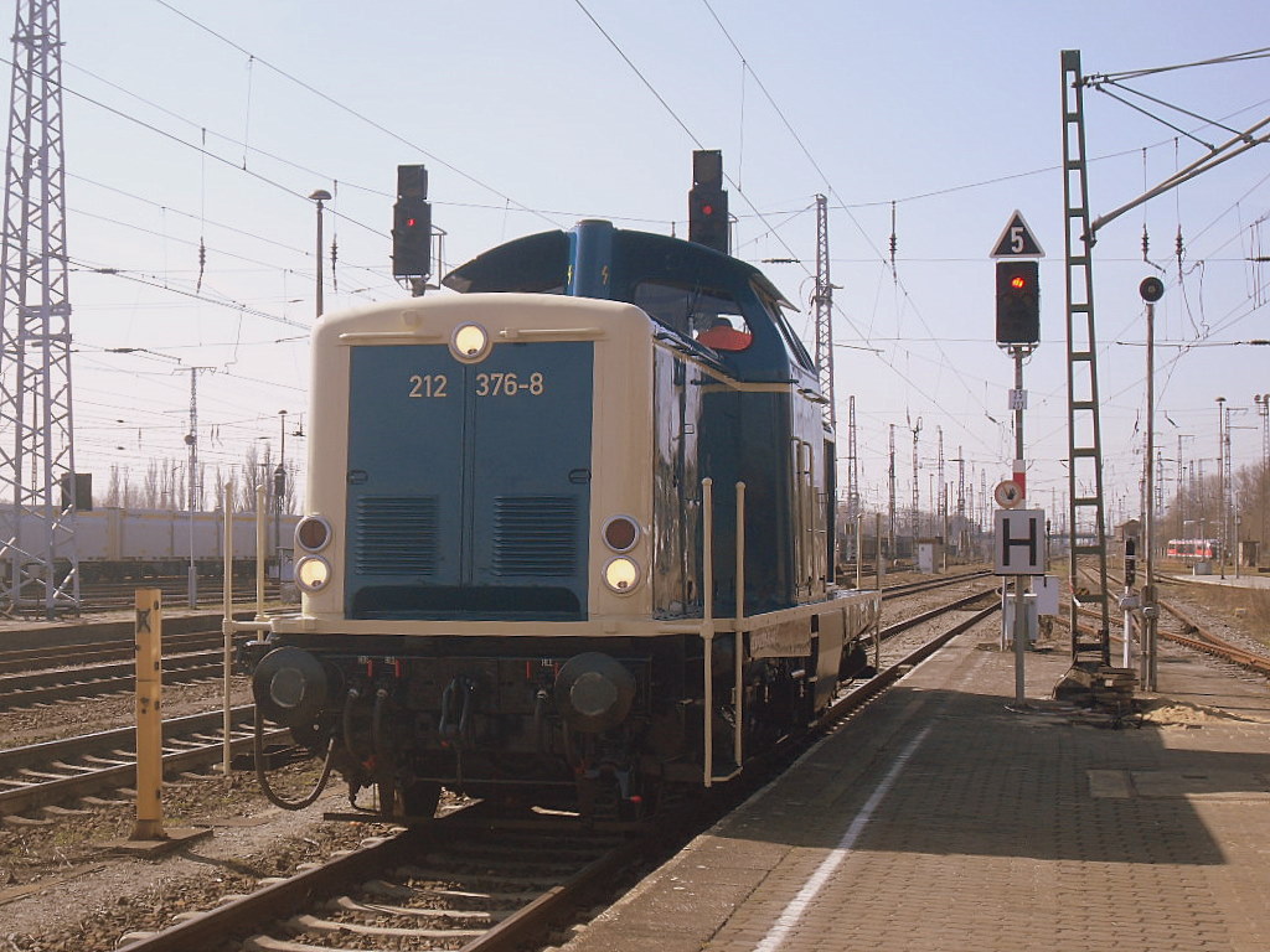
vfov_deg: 24.8
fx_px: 2165
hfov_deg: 32.7
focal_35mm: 59
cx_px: 635
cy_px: 476
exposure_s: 1/90
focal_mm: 10.1
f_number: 9.1
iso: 80
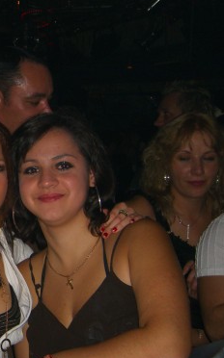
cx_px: -39
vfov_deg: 31.5
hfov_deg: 19.0
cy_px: 201
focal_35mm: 65
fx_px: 636
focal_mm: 7.9
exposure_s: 1/60
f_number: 2.8
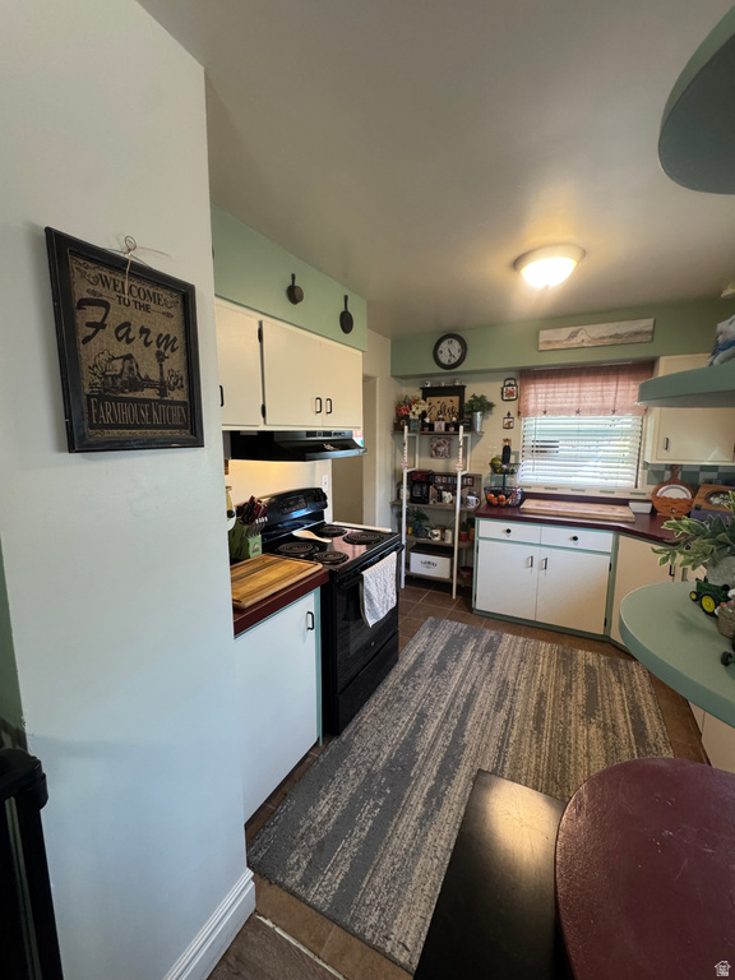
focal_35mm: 14
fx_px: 396
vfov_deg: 102.1
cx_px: 368
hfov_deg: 85.7
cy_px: 490
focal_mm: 2.22
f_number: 2.2
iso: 320
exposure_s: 1/60
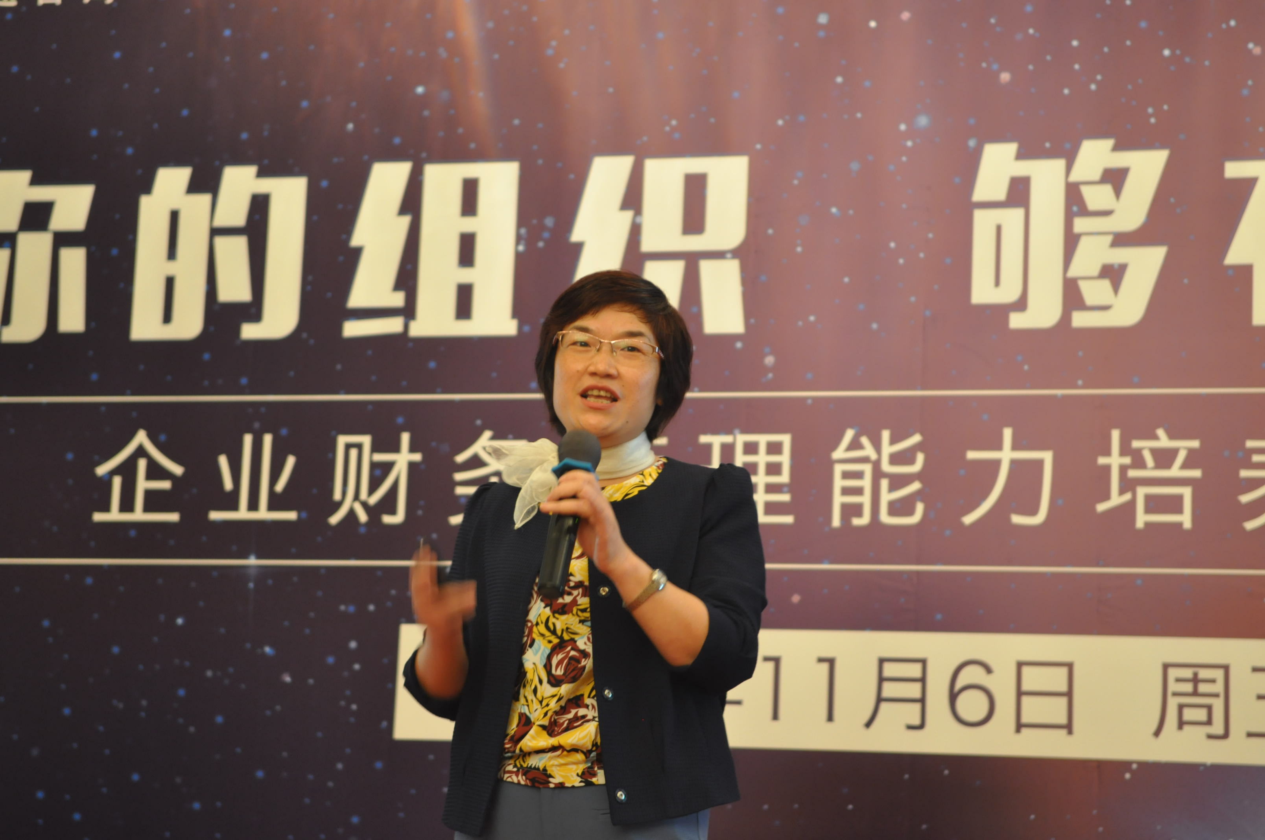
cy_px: 420
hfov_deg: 24.6
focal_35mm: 82
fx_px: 2895
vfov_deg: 16.5
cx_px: 632
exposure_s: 1/30
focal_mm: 55
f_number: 2.8
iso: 800
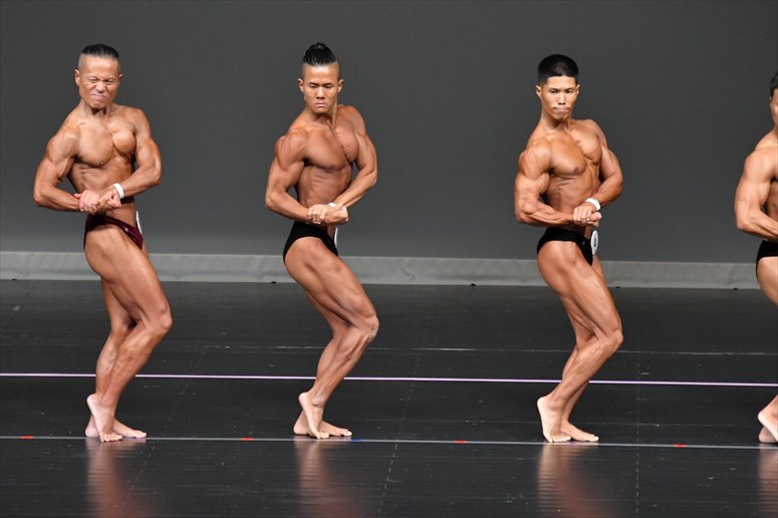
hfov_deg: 6.5
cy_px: 259
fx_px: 6804
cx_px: 389
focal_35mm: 315
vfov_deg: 4.4
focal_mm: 210
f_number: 5.6
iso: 4000
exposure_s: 1/400
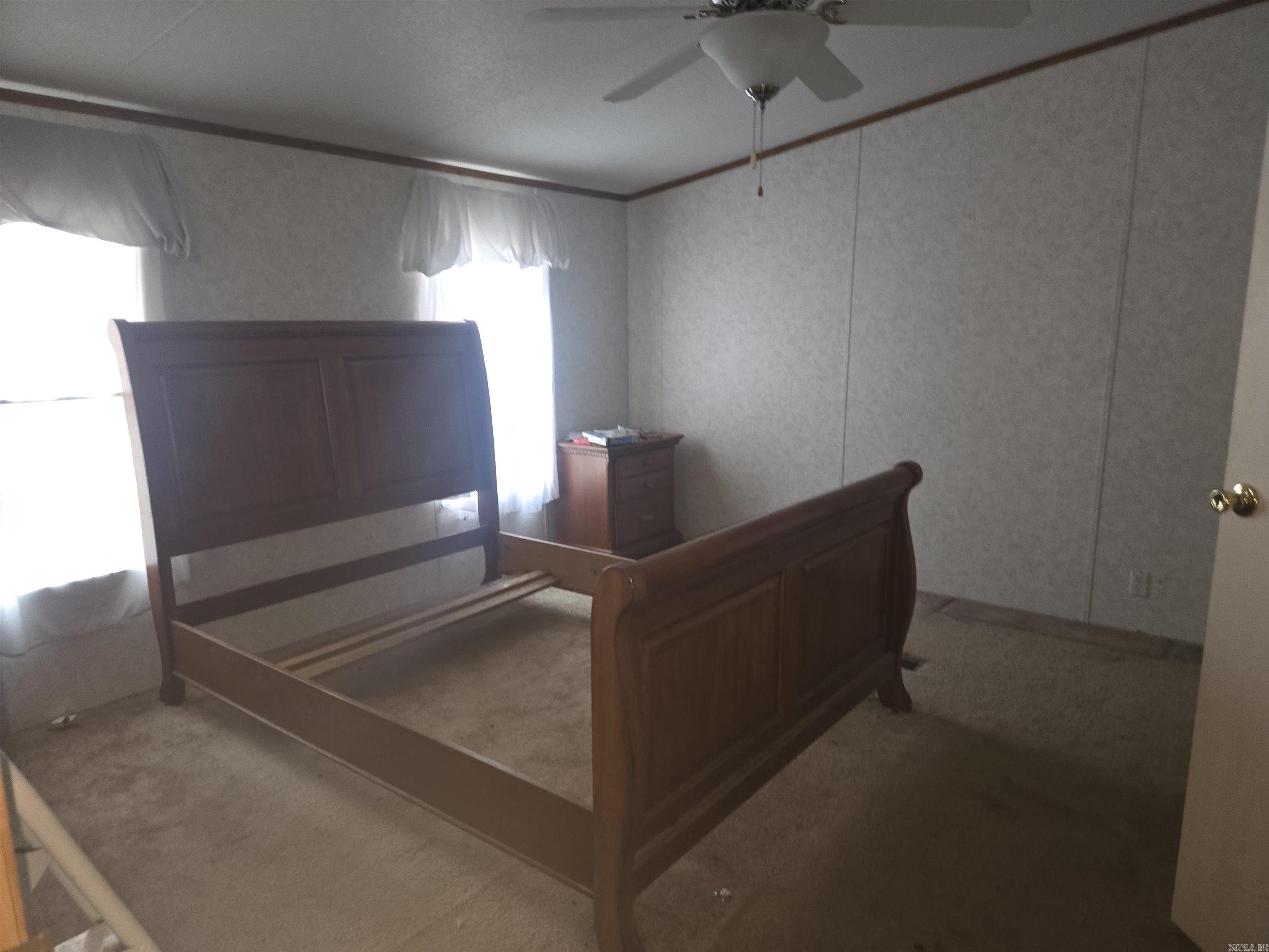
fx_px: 843
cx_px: 634
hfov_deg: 73.9
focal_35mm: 23
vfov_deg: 58.9
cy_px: 476
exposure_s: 1/12
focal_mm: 5.4
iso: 320
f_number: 1.8
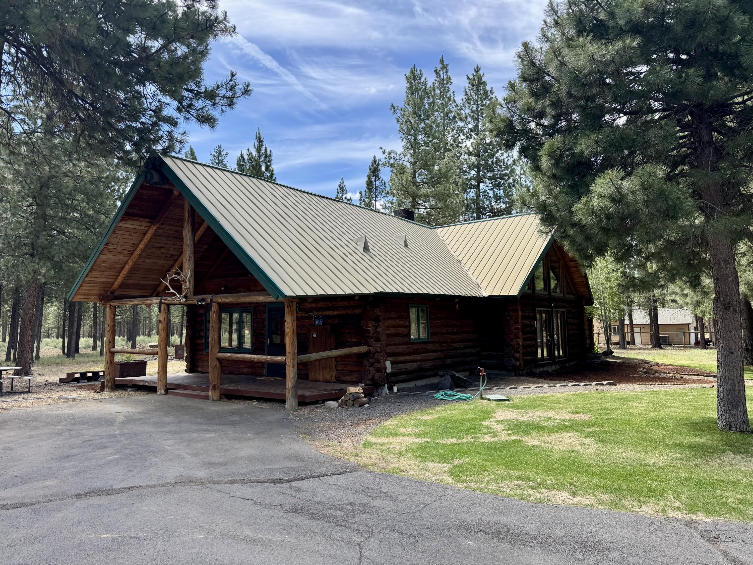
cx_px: 376
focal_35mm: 24
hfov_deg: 71.6
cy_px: 282
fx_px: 522
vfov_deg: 56.8
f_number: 1.78
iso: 80
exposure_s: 1/1425
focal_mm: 6.76
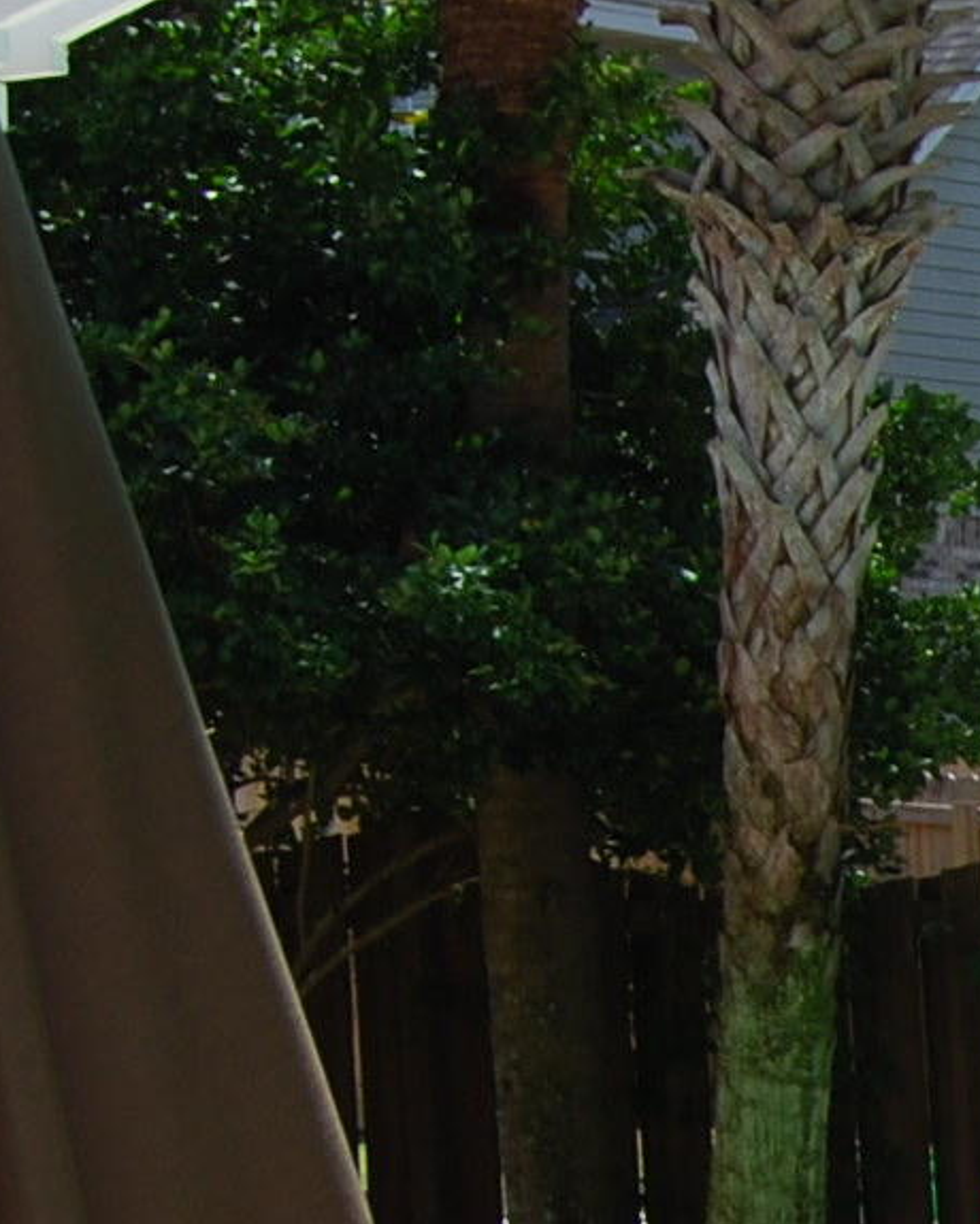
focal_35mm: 199
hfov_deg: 7.2
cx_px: 2593
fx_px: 7215
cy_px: 1556
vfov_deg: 9.5
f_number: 7.1
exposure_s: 1/200
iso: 100
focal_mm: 28
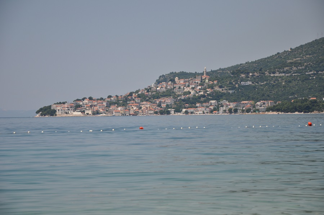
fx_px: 1078
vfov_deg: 11.4
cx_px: 162
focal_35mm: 120
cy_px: 108
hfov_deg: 17.1
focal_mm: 80
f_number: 5.6
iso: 200
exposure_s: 1/1250
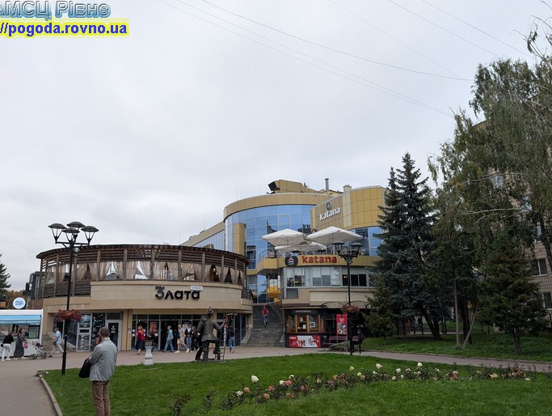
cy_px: 224
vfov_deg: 49.8
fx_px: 447
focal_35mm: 28
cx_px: 257
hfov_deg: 63.3
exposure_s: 1/474
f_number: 1.68
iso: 28
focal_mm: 6.9
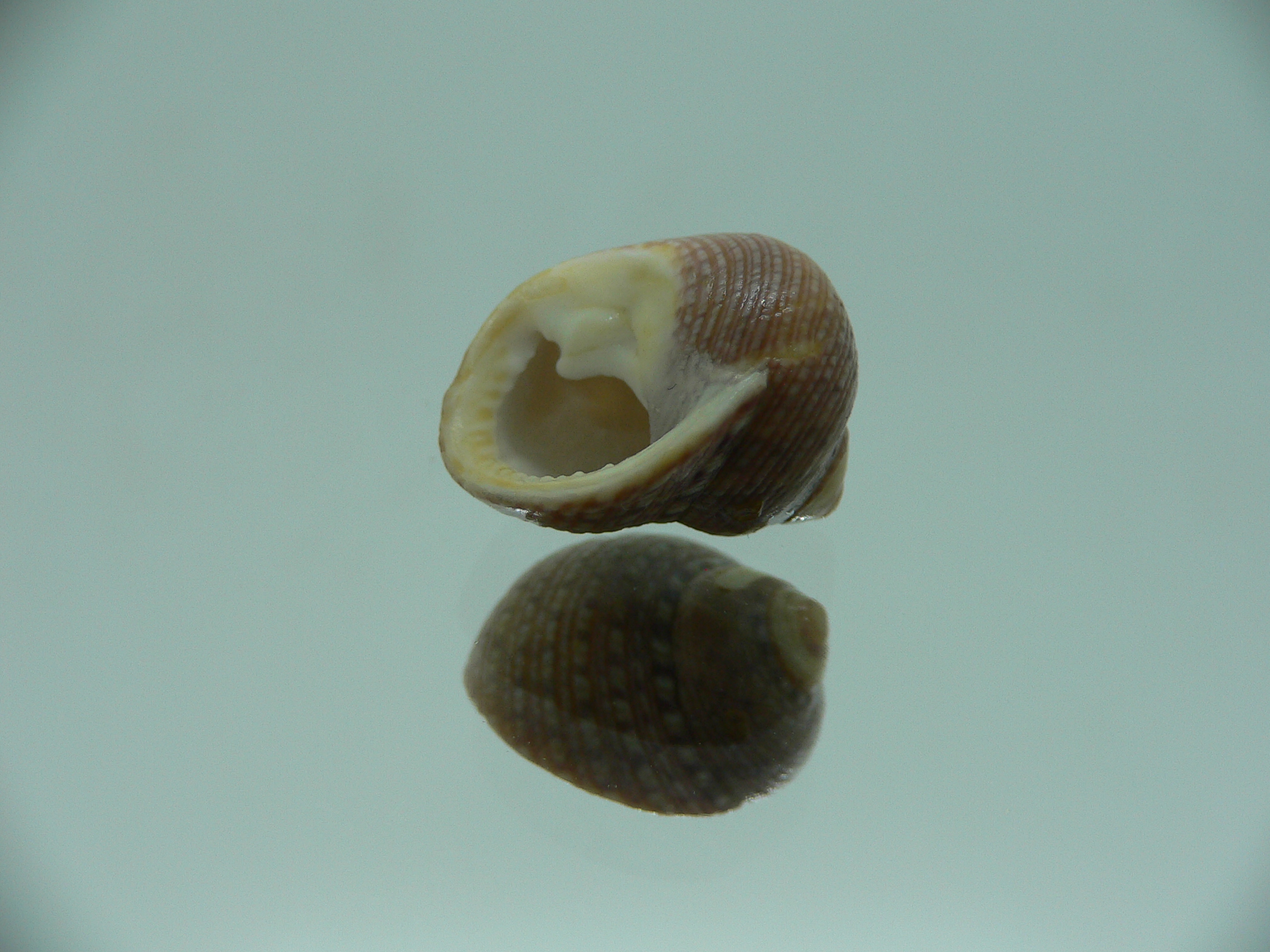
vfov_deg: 40.7
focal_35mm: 35
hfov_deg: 52.6
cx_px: 635
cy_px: 476
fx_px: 1284
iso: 80
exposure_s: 1/60
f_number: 2.8
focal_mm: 4.6
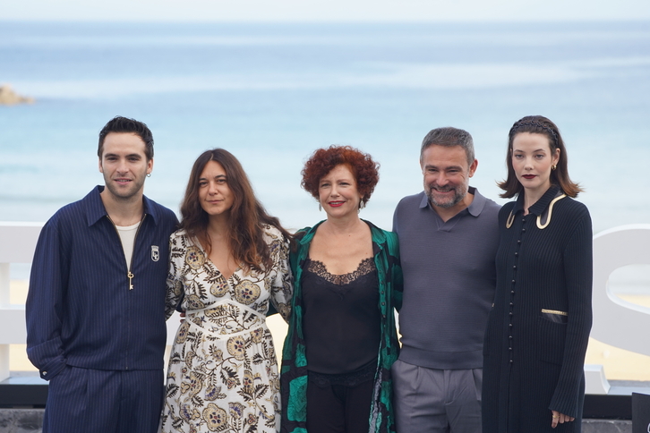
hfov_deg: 12.4
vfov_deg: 8.3
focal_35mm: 166
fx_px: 2997
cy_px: 216
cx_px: 325
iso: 400
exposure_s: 1/400
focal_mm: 166
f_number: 6.3
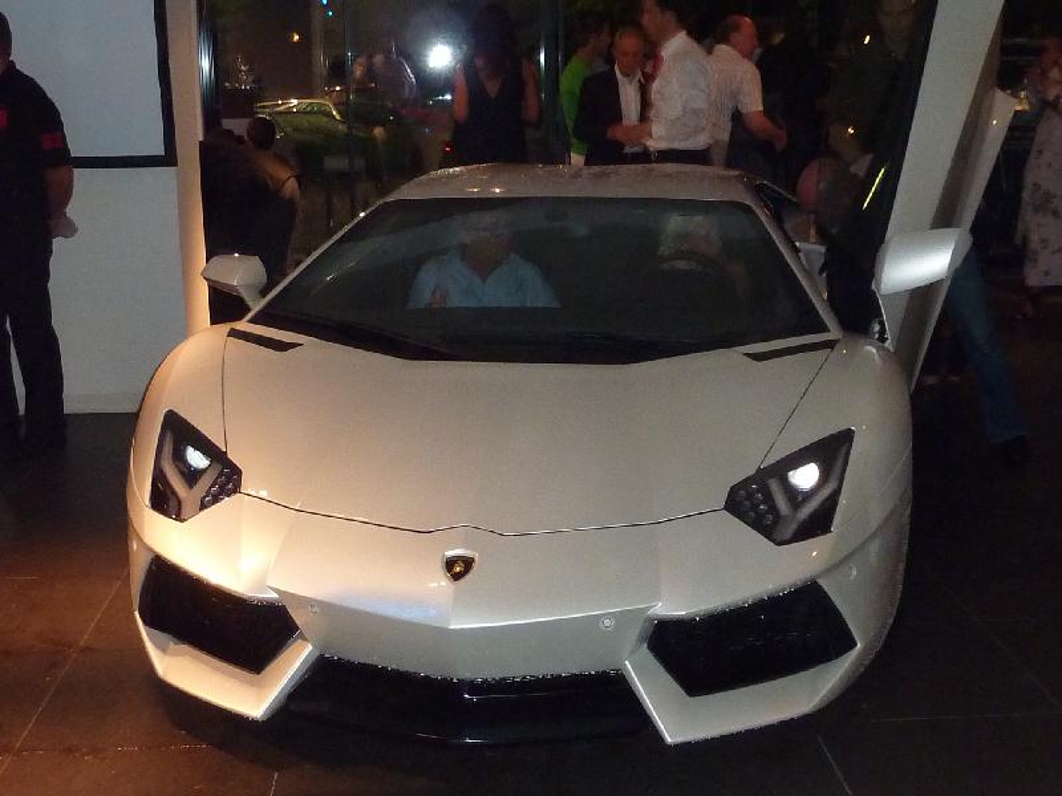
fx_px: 1473
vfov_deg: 30.3
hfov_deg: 39.7
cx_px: 531
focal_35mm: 48
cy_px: 398
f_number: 3.3
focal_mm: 4.4
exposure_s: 1/30
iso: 400
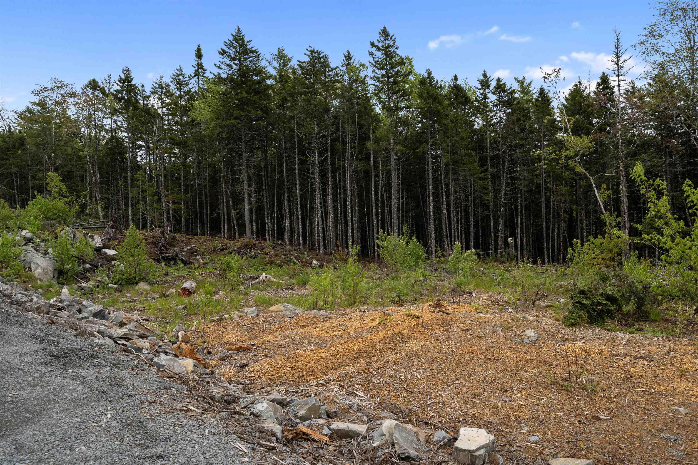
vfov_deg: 53.1
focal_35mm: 24
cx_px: 349
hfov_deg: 73.7
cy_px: 232
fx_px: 465
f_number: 5.6
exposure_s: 1/2000
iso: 400
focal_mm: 24
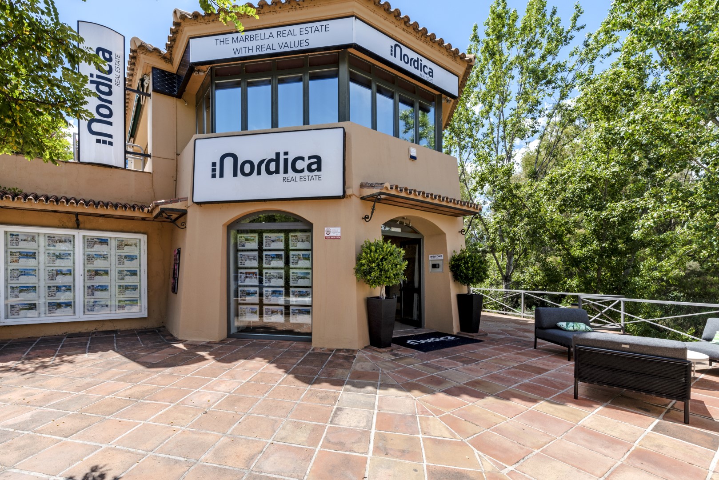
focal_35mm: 15
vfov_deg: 77.4
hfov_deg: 100.4
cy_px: 240
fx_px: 300
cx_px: 360
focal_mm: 15
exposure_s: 1/250
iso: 200
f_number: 11
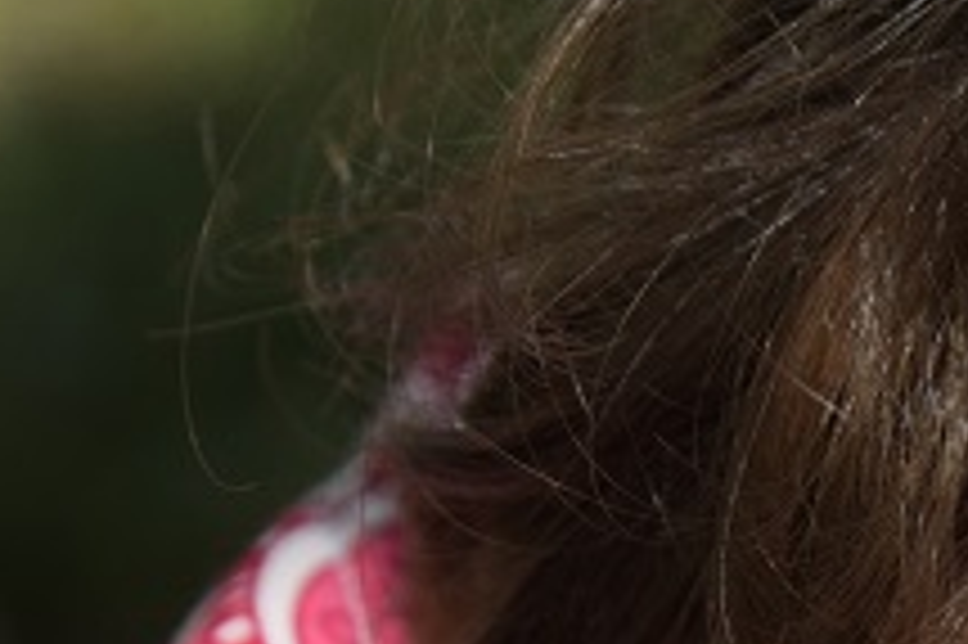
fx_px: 9216
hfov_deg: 6.0
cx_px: 1427
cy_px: 1684
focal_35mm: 343
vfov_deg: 3.9
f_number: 6.3
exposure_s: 1/250
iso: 100
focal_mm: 46
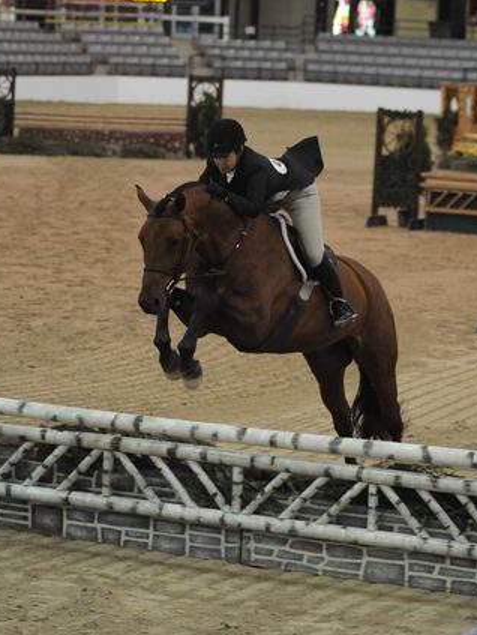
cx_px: 268
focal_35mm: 138
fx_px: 2532
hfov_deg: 10.8
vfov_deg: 14.3
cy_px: 318
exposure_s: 1/400
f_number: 2.8
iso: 6400
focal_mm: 95
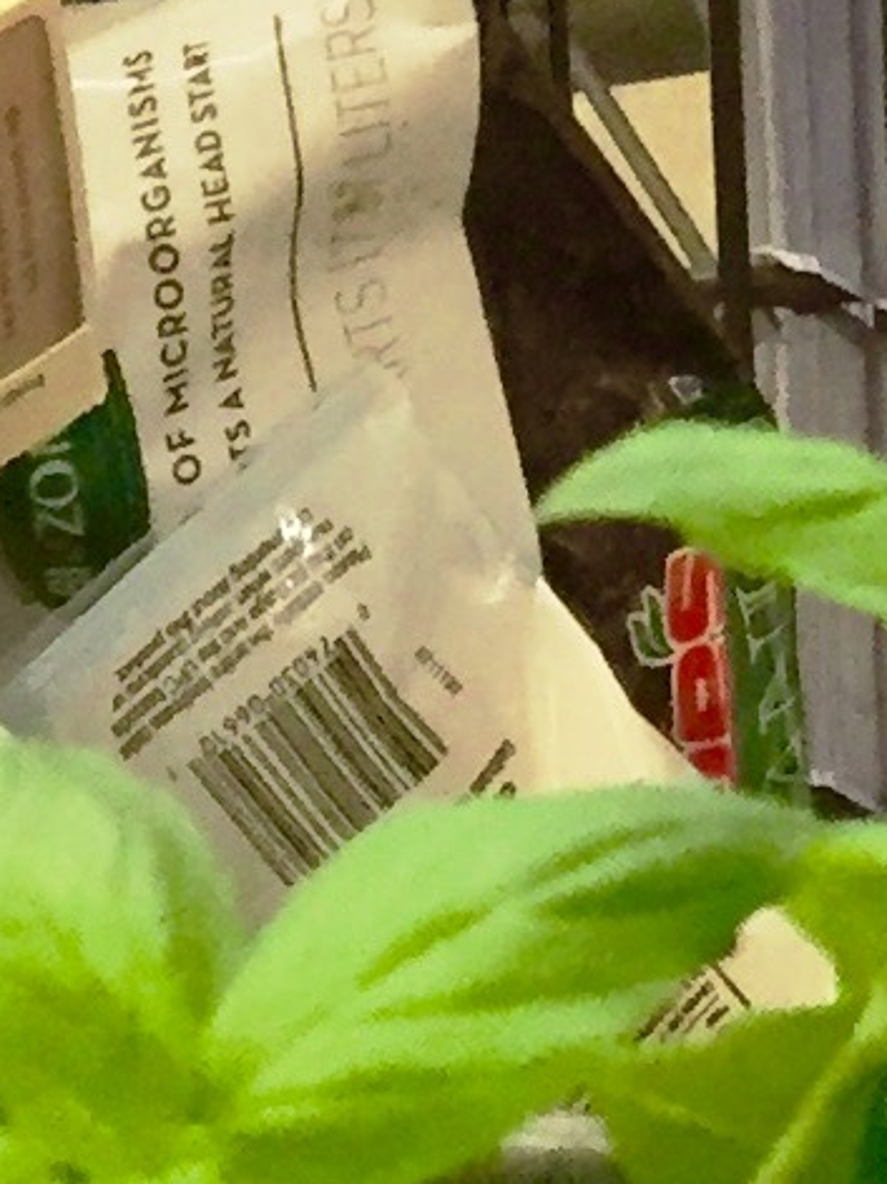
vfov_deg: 8.4
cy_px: -2305
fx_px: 6870
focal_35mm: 201
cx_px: 1256
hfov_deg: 7.3
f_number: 2.2
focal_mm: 4.15
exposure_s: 1/30
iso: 40
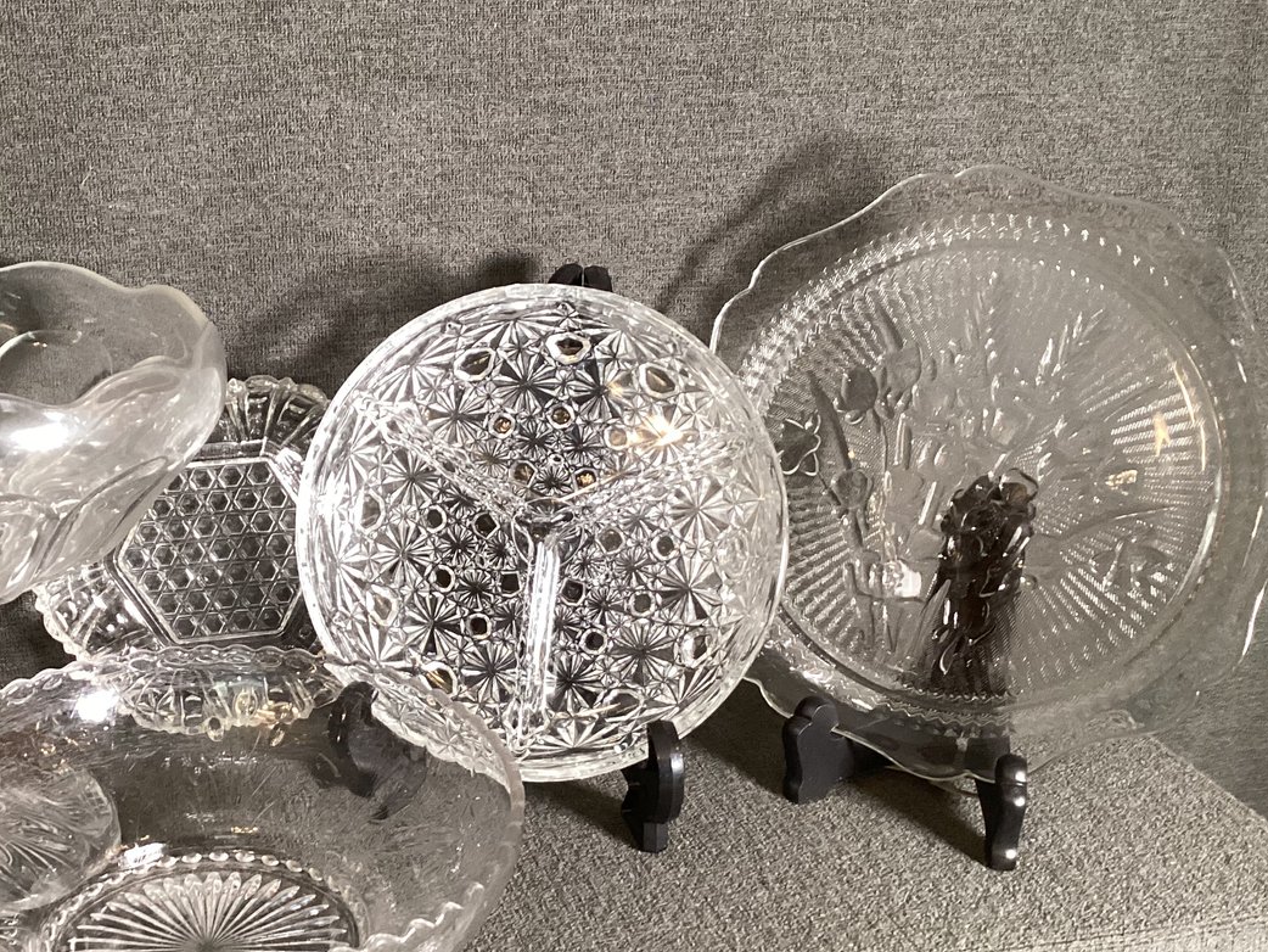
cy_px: 494
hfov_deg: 41.5
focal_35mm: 45
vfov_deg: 32.2
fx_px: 1649
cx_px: 413
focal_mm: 3.3
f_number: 2.4
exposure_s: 1/60
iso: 200
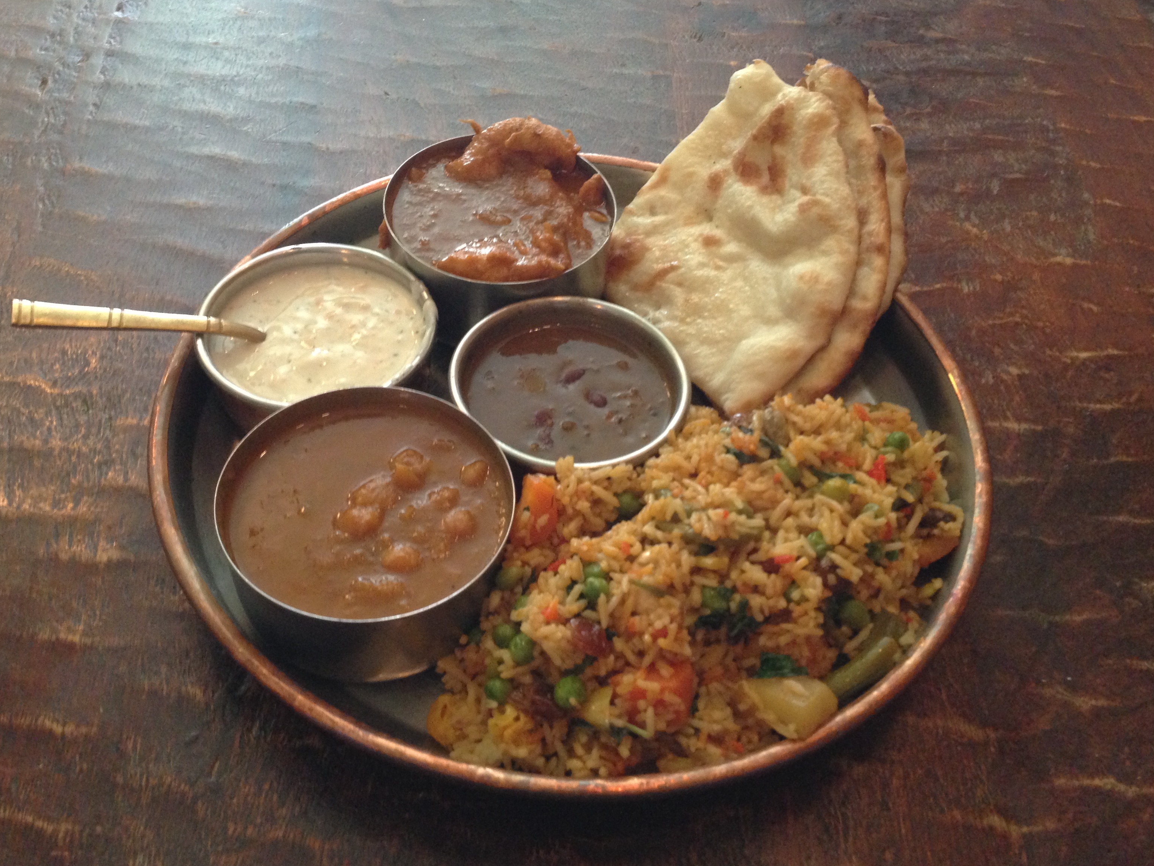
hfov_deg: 52.6
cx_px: 567
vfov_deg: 40.7
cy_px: 428
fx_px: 1167
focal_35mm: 35
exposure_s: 1/20
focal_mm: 4.13
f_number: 2.4
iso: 400
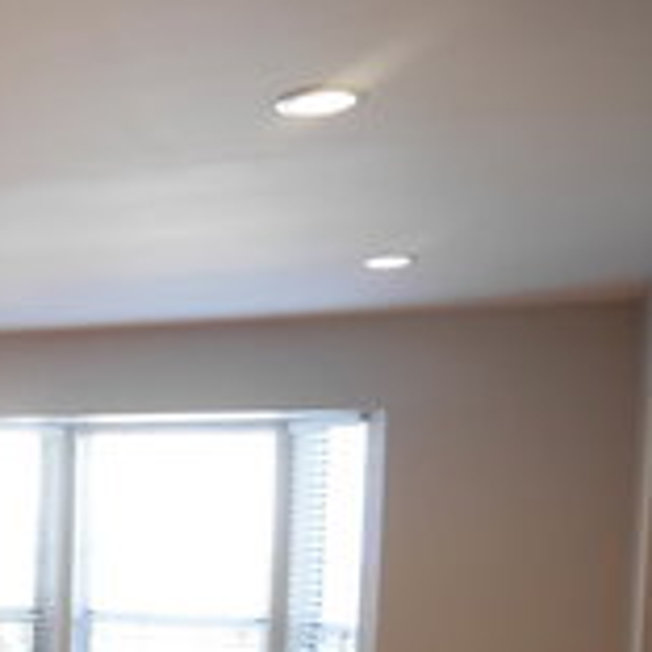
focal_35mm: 58
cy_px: 631
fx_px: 1236
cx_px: -190
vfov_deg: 28.0
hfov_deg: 25.5
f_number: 3.5
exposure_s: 1/125
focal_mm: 12
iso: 1250
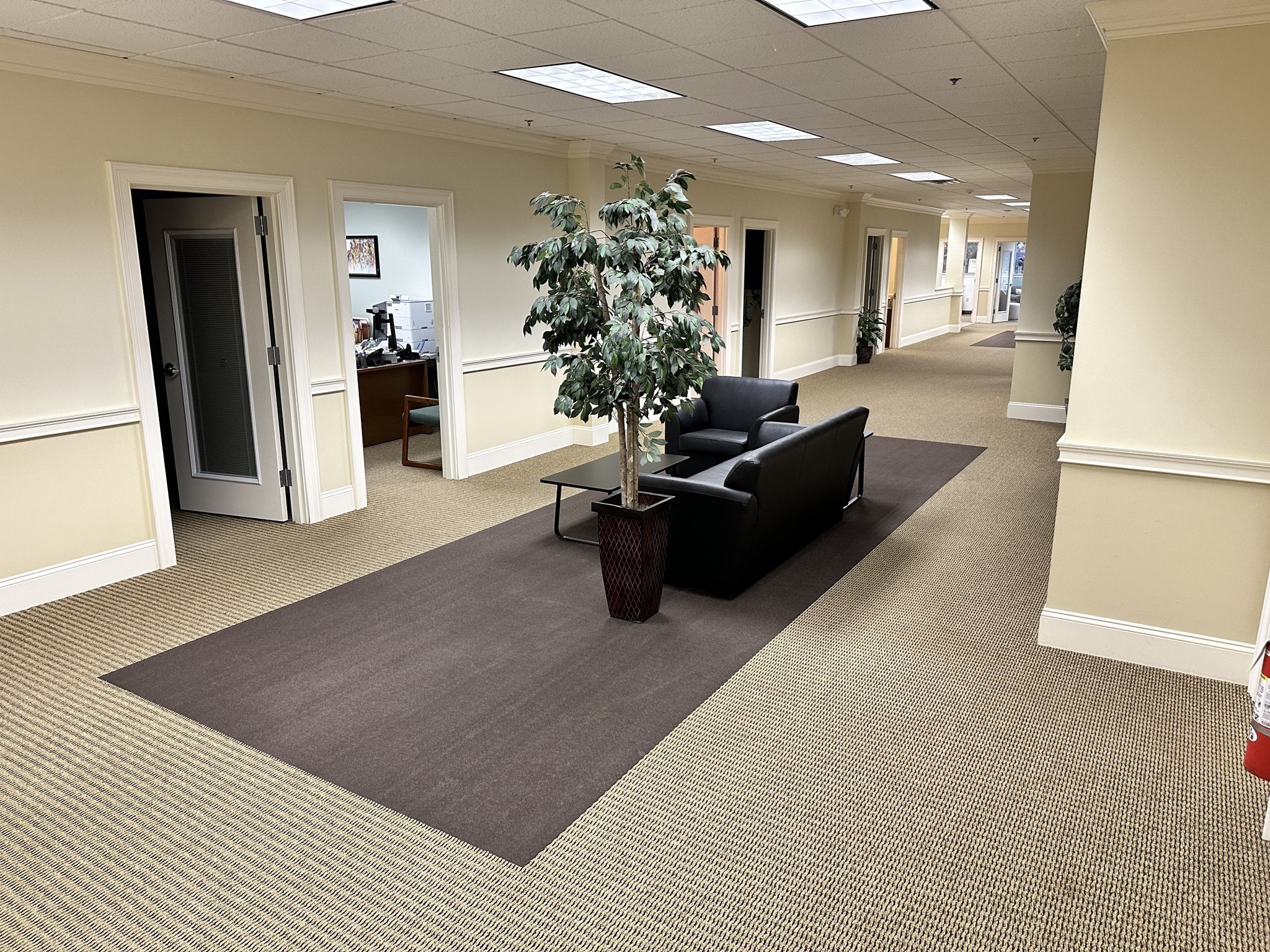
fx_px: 881
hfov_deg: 71.6
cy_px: 476
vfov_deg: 56.8
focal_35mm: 24
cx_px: 635
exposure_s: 1/60
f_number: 1.78
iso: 200
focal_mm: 6.86
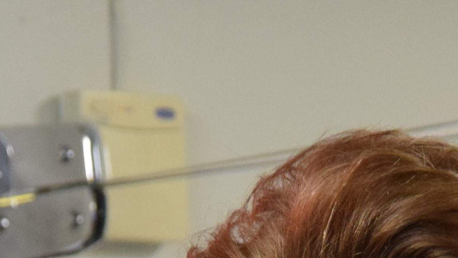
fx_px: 10564
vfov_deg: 1.4
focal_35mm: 870
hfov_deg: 2.5
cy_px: 720
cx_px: 473
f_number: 5.6
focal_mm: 110
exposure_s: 1/60
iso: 1600
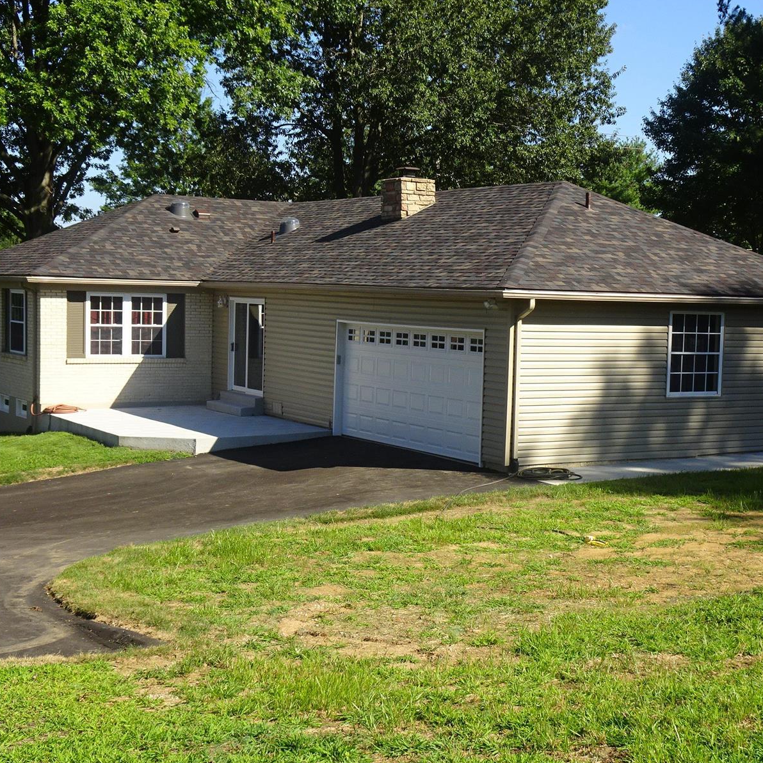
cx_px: 472
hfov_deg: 33.2
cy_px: 380
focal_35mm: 51
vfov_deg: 33.4
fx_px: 1272
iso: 80
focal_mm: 7.3
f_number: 4.5
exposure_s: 1/400
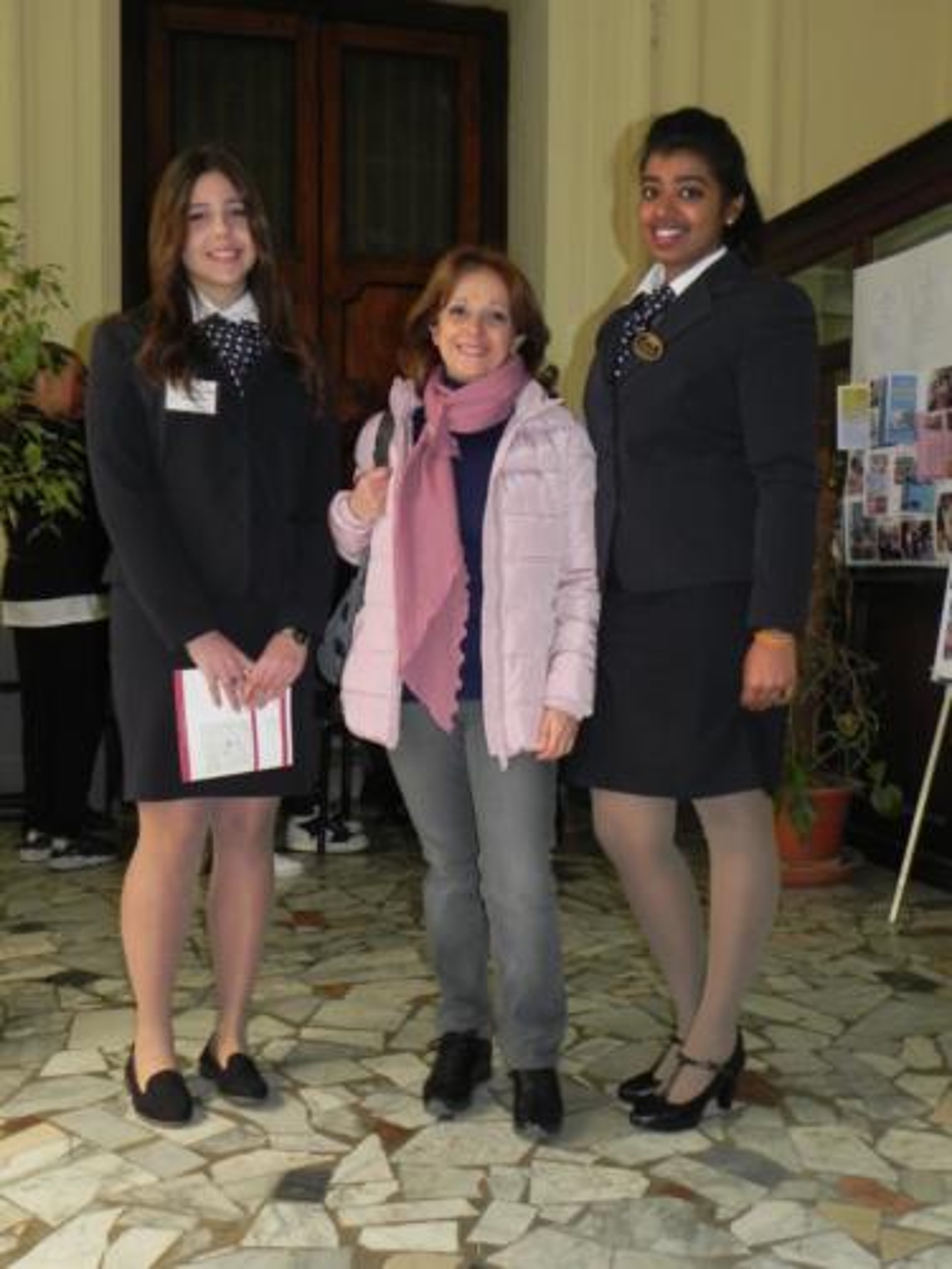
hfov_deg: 38.7
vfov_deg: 50.1
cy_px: 634
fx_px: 1357
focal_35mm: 37
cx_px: 476
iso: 200
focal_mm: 6.6
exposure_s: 1/30
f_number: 3.2
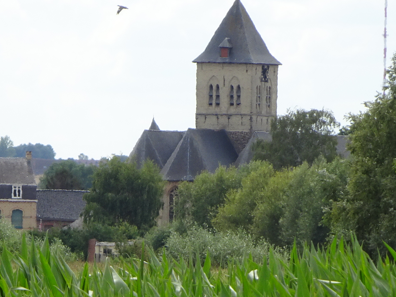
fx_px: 9840
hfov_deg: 2.3
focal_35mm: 860
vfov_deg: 1.7
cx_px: 171
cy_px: 163
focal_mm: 55.52
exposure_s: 1/320
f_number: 6.3
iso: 80
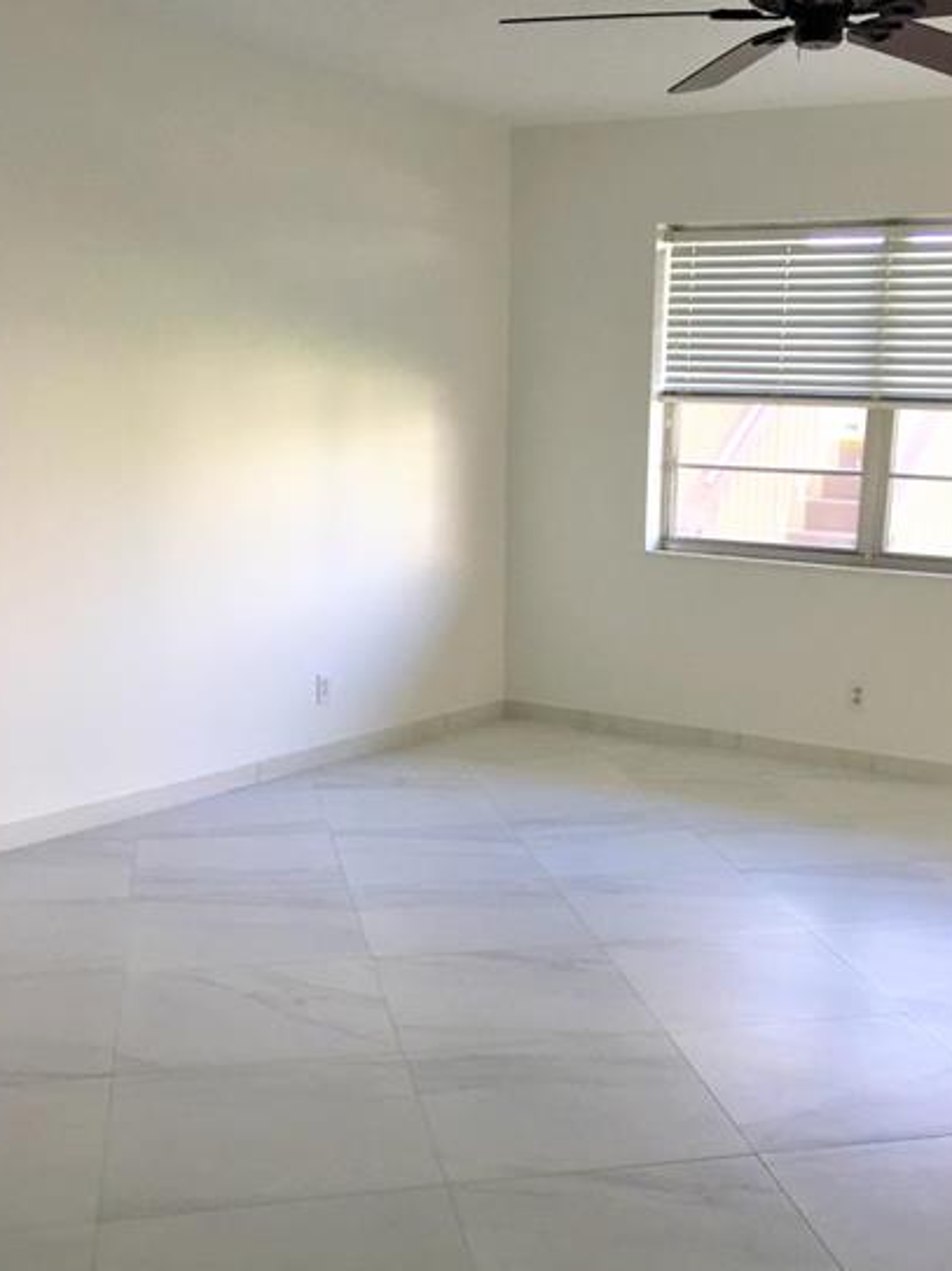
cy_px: 840
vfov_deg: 45.1
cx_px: 608
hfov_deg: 34.9
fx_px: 1504
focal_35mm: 41
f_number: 2.2
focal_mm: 4.15
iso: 32
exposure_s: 1/30
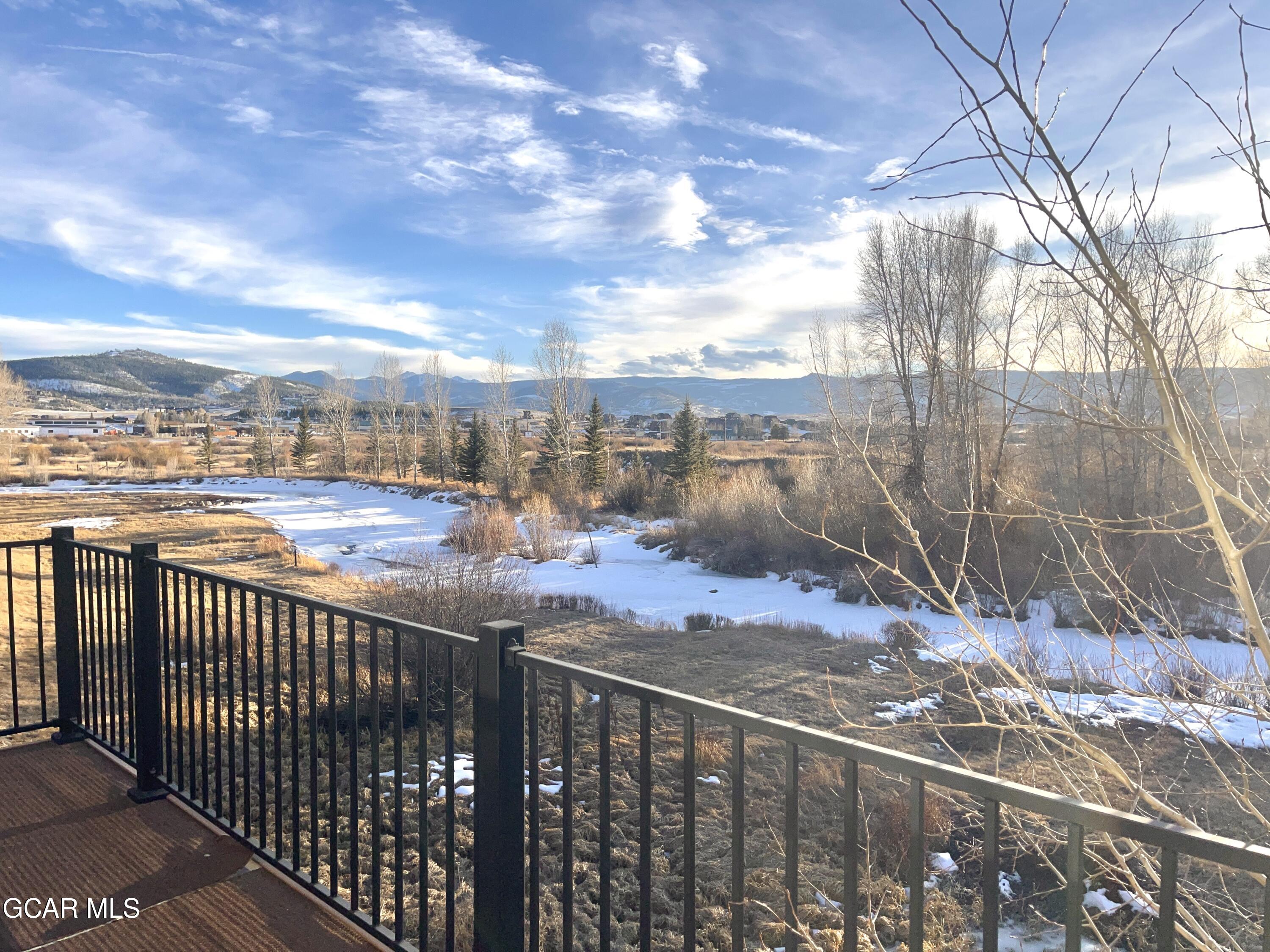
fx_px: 917
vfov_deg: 54.9
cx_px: 635
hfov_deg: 69.4
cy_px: 476
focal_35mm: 25
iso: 32
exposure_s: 1/3559
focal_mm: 5.1
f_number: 1.6
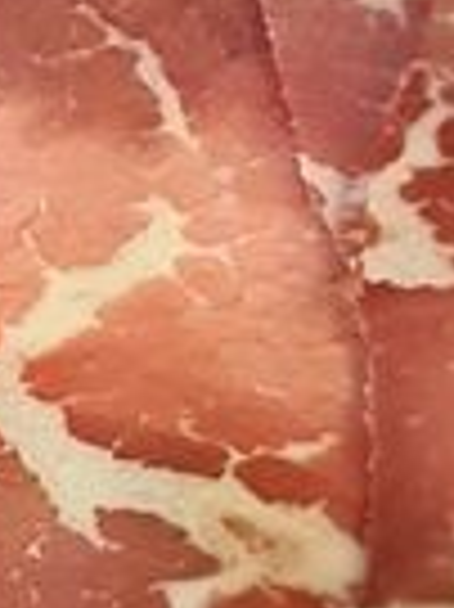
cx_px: 4
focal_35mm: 82
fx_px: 1436
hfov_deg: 17.6
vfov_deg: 23.8
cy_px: 216
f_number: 1.7
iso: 160
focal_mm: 4.32
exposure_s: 1/50
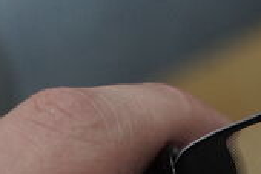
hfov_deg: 8.2
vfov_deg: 5.5
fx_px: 1803
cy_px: 213
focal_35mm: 249
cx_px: 295
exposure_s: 1/160
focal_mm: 69
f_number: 6.3
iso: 8000
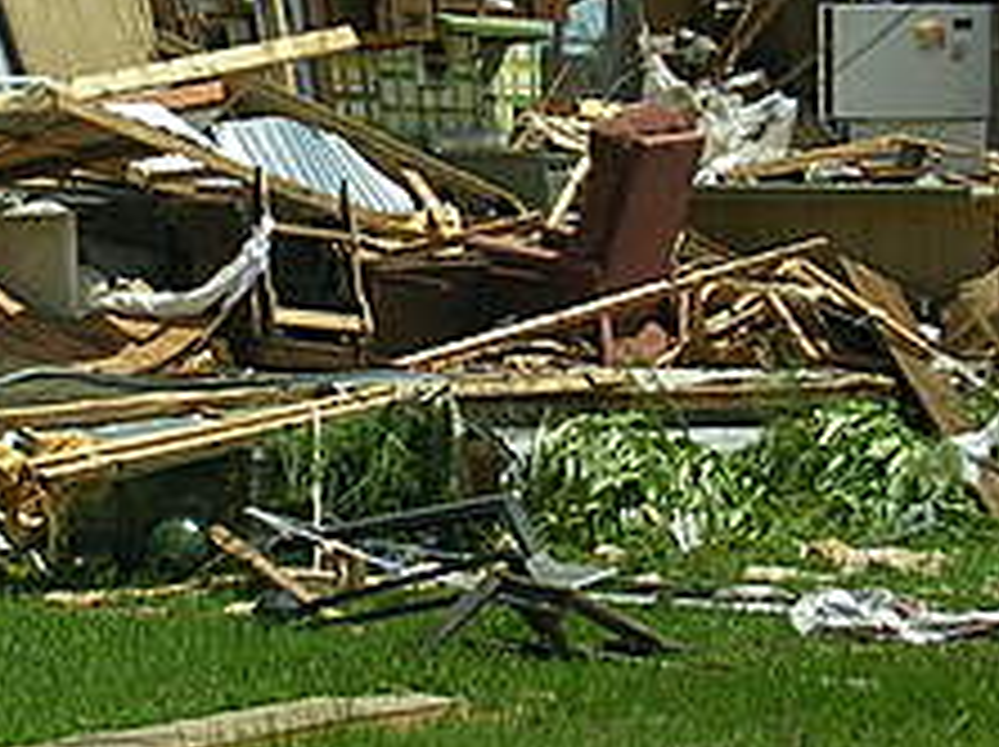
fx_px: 7149
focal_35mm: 248
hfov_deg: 8.0
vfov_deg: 6.0
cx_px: 225
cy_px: 302
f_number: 4.1
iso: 50
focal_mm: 13
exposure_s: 1/651
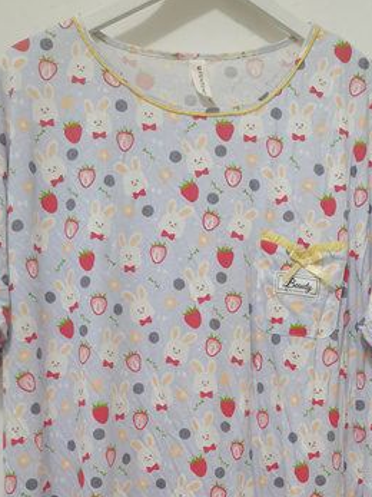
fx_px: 860
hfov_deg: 24.4
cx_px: 216
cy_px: 453
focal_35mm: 60
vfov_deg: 30.7
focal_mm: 5.58
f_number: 1.8
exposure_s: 1/50
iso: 400
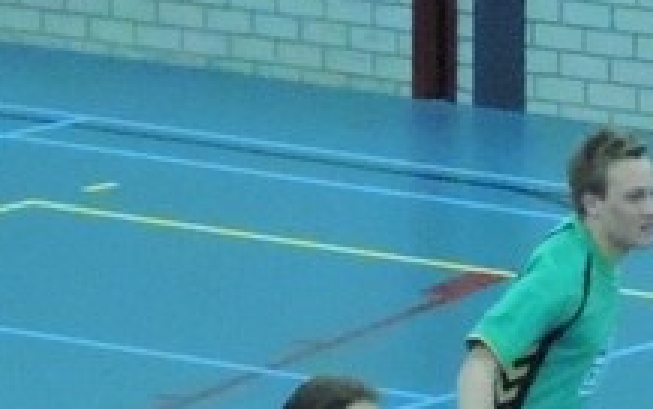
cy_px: -45
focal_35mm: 500
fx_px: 8905
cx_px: -69
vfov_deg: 2.6
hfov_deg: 4.2
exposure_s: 1/200
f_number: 4.1
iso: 3200
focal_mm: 17.8
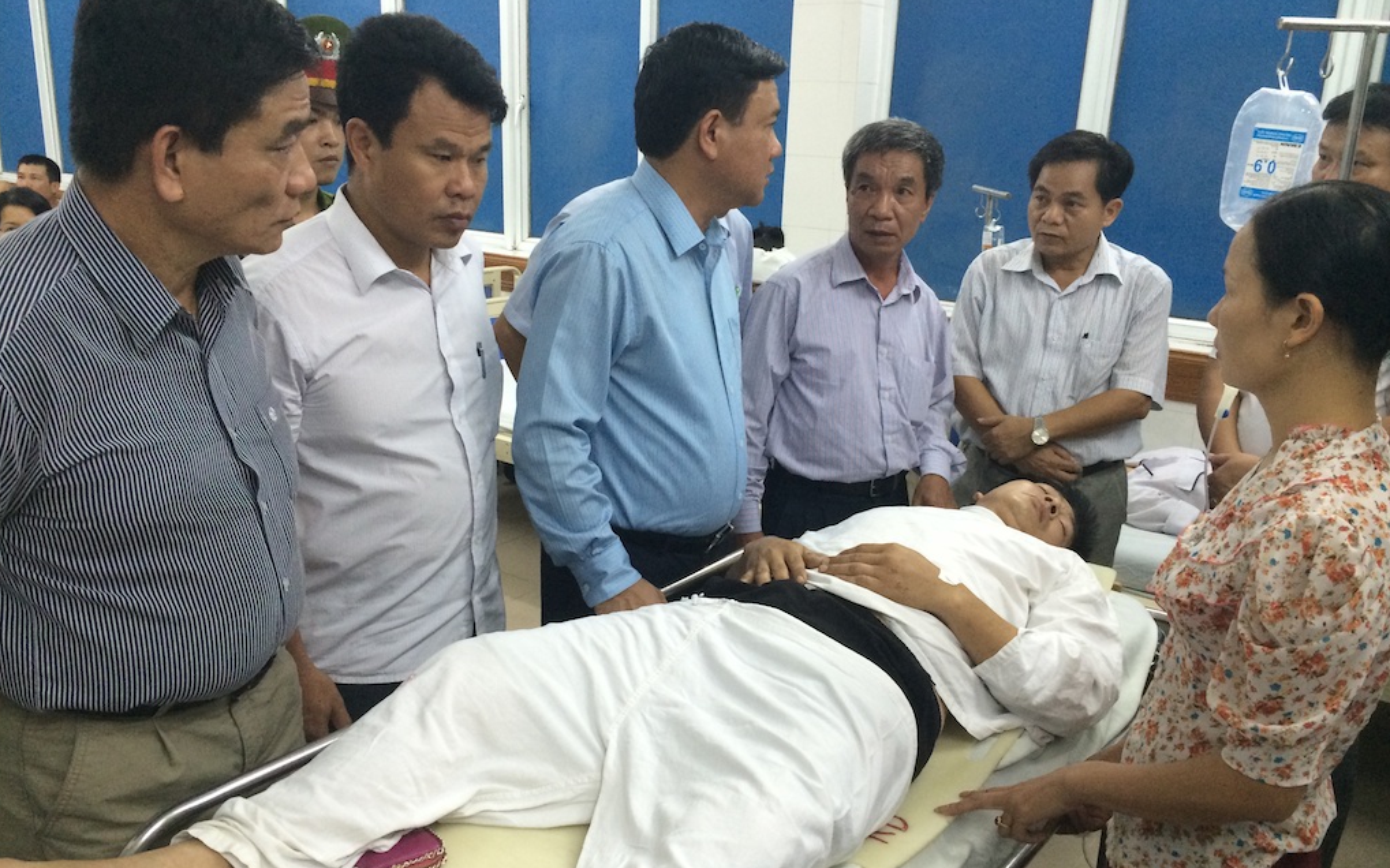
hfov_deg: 59.7
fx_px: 1212
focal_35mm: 32
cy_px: 467
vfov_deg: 39.4
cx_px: 692
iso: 250
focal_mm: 4.12
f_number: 2.2
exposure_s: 1/33
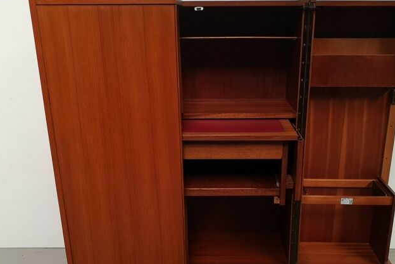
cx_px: 225
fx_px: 395
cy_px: 161
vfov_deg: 36.7
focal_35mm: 36
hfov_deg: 53.0
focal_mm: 5.58
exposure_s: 1/120
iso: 100
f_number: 1.8
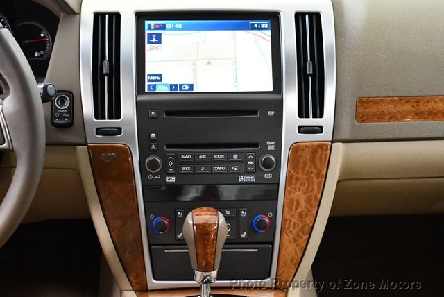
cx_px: 222
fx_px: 839
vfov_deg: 20.1
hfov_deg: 29.6
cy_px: 148
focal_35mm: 68
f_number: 4.5
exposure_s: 1/60
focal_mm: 34
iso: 3200
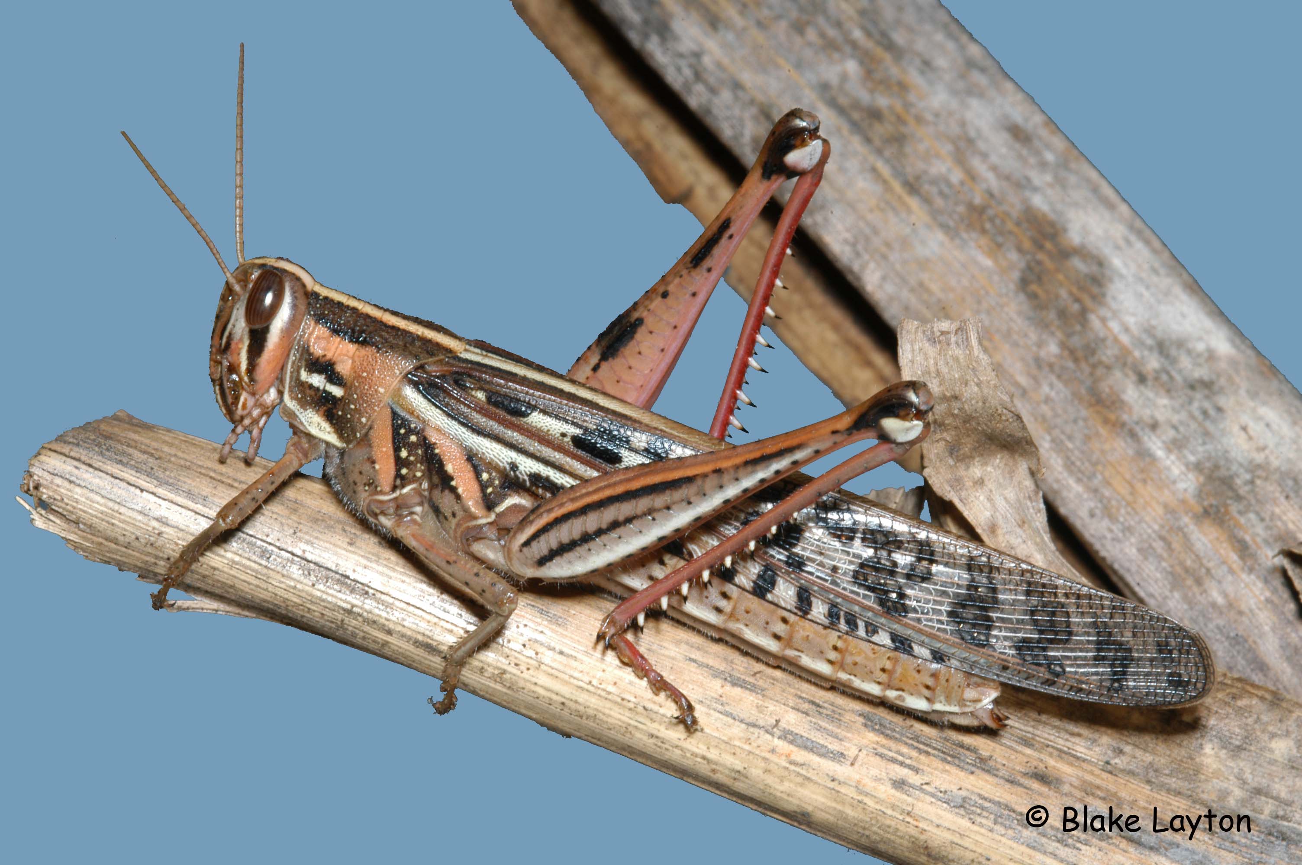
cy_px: 432
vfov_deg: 8.7
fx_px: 5691
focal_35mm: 158
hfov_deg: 13.1
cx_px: 651
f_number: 32
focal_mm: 105
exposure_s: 1/180
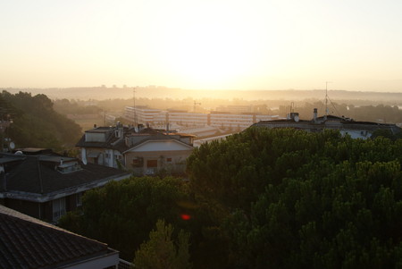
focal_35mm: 42
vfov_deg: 32.0
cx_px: 201
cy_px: 134
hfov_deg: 46.4
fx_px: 469
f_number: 6.3
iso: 100
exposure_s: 1/160
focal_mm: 28
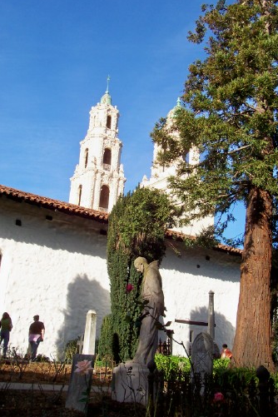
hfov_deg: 34.2
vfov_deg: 49.6
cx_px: 144
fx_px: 452
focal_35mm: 39
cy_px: 208
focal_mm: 5.6
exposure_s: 1/250
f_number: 5.6
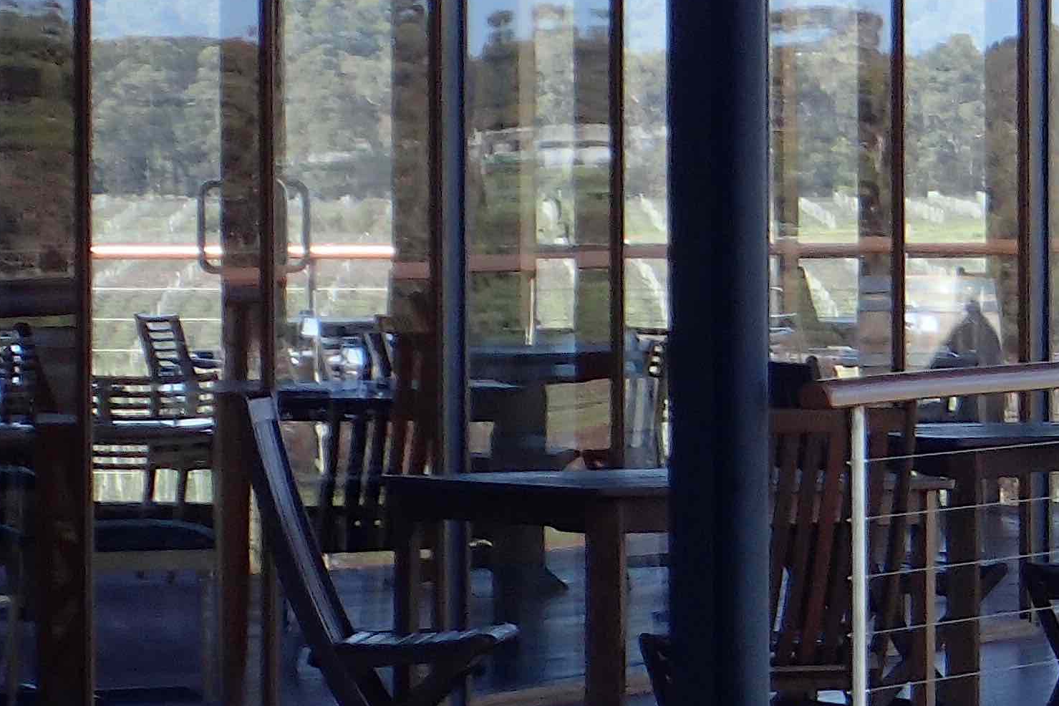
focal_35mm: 324
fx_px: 9530
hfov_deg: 6.3
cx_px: 1524
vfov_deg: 4.2
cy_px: 243
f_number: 4.9
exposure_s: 1/200
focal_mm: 18
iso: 160
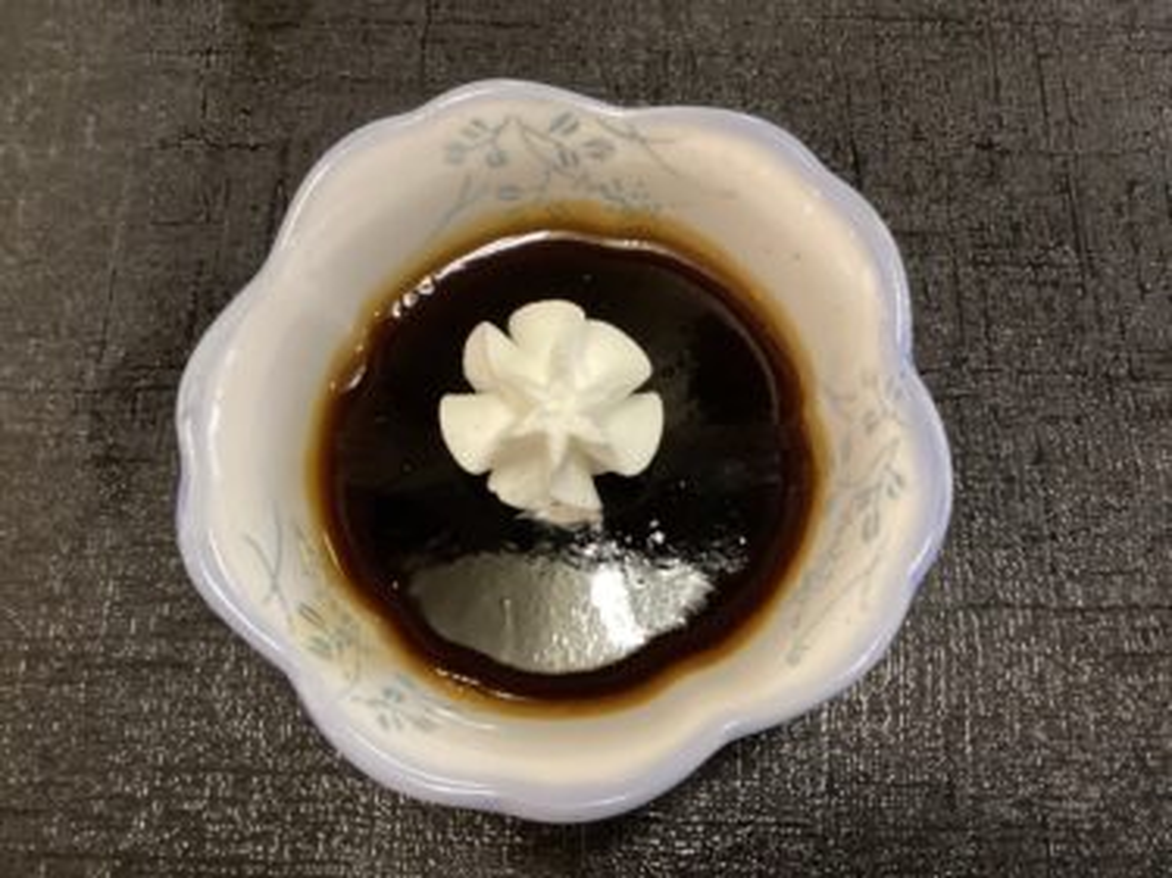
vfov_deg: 45.4
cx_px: 586
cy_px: 439
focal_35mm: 31
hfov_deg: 58.4
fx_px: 1049
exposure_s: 1/40
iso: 320
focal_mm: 3.3
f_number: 2.4
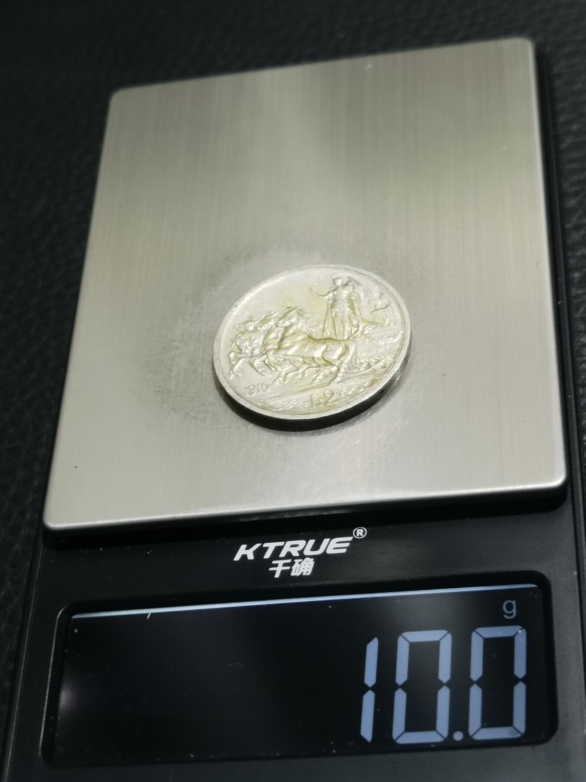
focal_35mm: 65
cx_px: 293
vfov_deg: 29.8
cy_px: 391
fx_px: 1467
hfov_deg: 22.6
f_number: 1.9
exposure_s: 1/100
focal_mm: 6.67
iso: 125
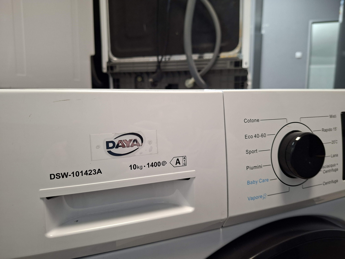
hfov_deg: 73.9
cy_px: 130
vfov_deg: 58.9
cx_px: 172
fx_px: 229
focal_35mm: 23
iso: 320
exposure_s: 1/50
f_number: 1.8
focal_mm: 5.54
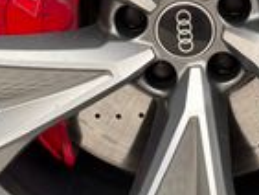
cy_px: -20
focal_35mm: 109
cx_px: 197
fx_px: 816
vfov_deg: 13.3
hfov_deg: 17.9
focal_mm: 6.76
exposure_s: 1/224
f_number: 1.78
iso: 64
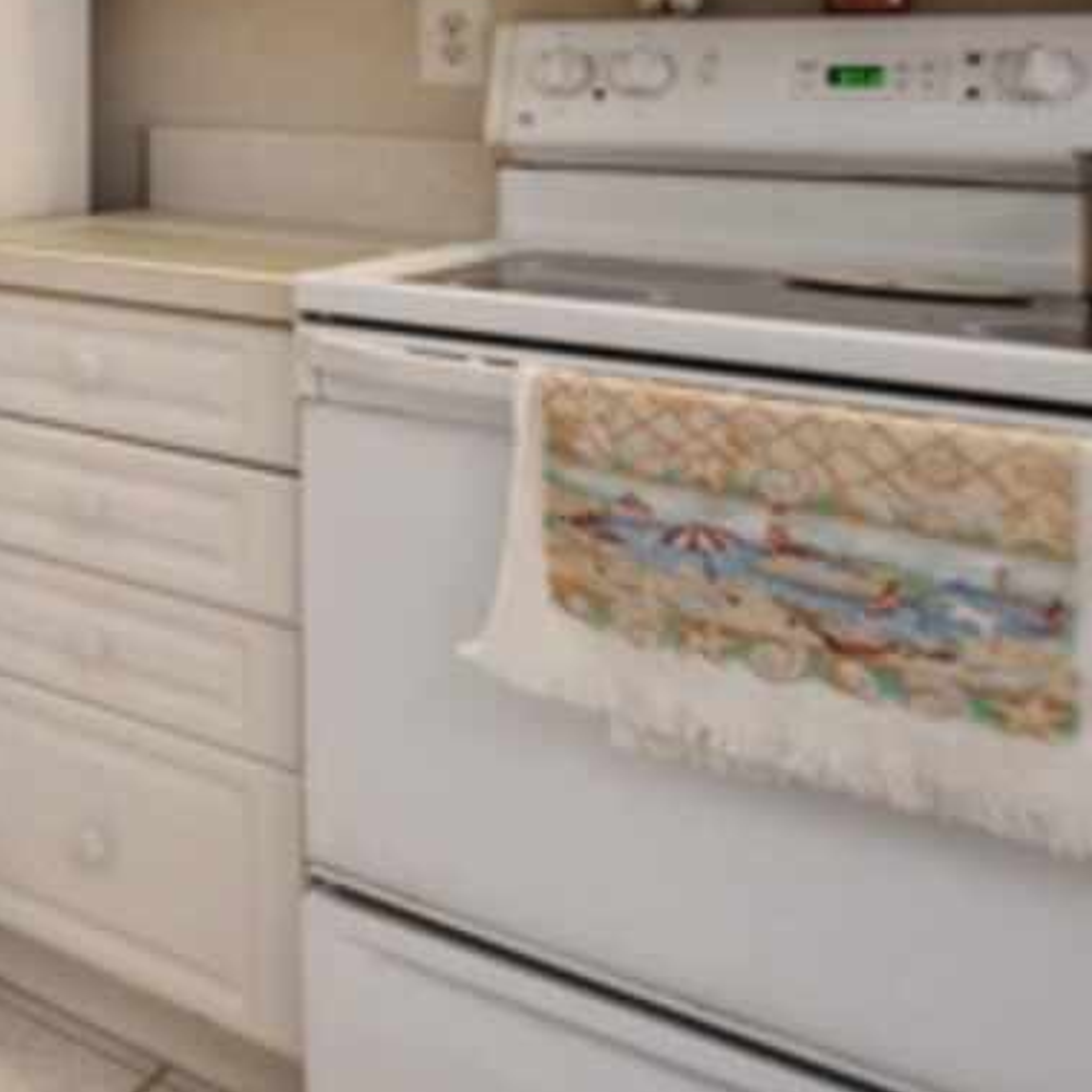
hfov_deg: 26.3
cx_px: -611
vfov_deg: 34.7
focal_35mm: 43
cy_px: -55
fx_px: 1535
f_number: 8
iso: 200
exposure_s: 1/6
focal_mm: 10
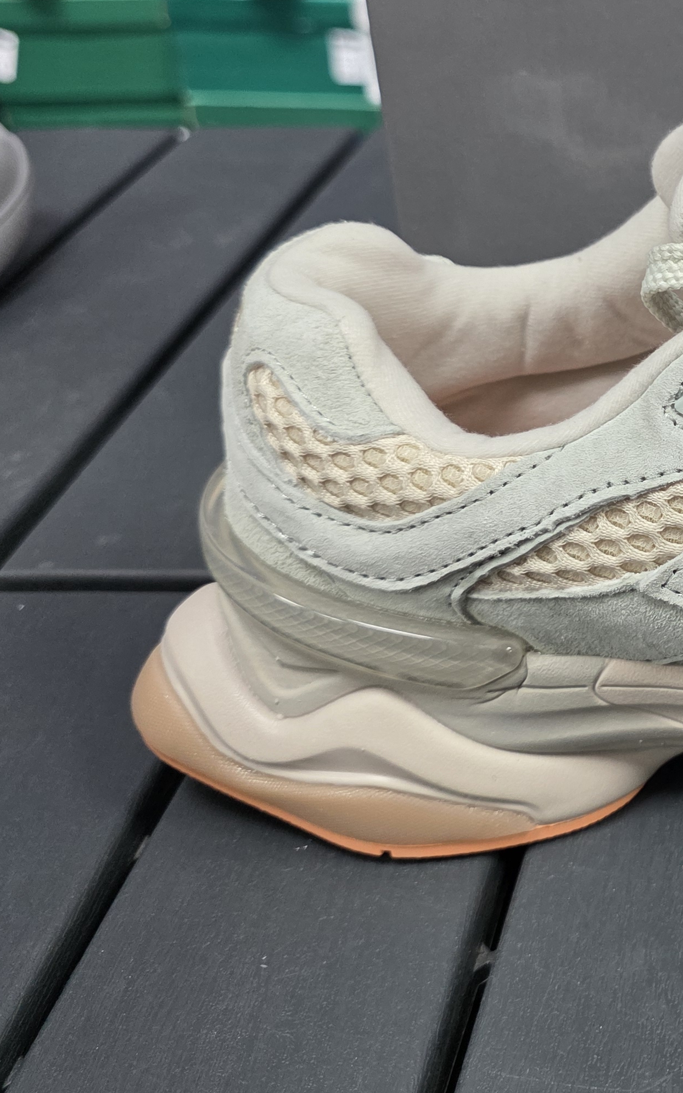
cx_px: 864
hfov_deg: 23.6
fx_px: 1459
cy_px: 351
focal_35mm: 49
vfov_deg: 40.5
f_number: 1.7
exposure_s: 1/100
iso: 200
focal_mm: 6.3
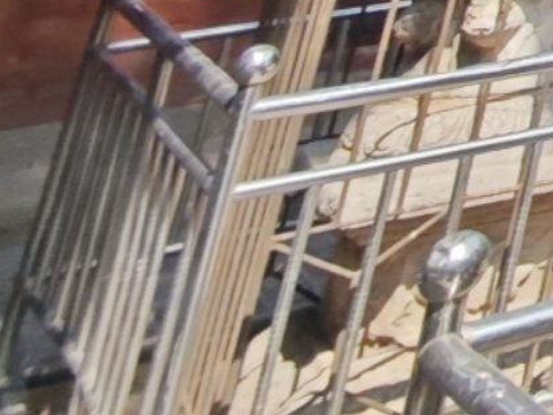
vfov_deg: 10.3
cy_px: -900
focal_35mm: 93
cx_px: 1701
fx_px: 1485
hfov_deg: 11.2
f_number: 2.2
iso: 50
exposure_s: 1/385
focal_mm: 2.16
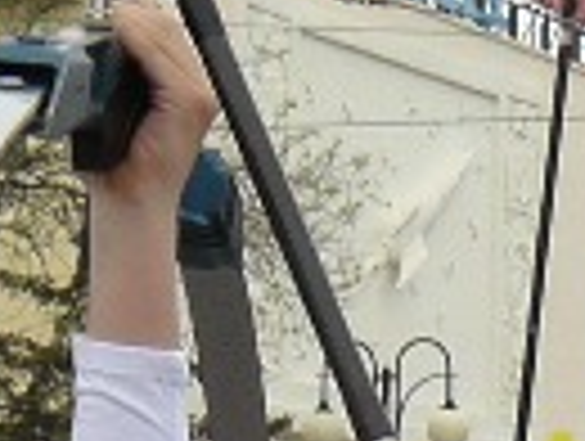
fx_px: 6146
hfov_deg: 5.4
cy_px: 801
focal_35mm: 363
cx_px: 14
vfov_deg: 4.1
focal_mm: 8.2
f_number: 5.6
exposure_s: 1/200
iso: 100
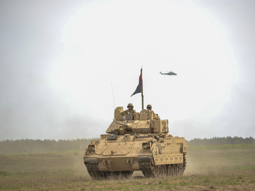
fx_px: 1466
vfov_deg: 7.5
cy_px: 96
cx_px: 140
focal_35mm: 199
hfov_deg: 9.9
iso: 400
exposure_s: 1/1250
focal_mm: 122
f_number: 4.8
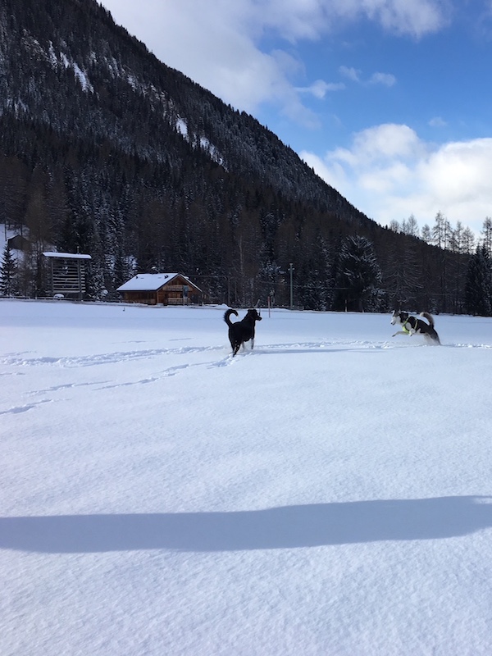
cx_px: 246
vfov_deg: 61.7
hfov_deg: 48.2
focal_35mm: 29
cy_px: 328
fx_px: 550
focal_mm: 4.15
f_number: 2.2
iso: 25
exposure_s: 1/1221
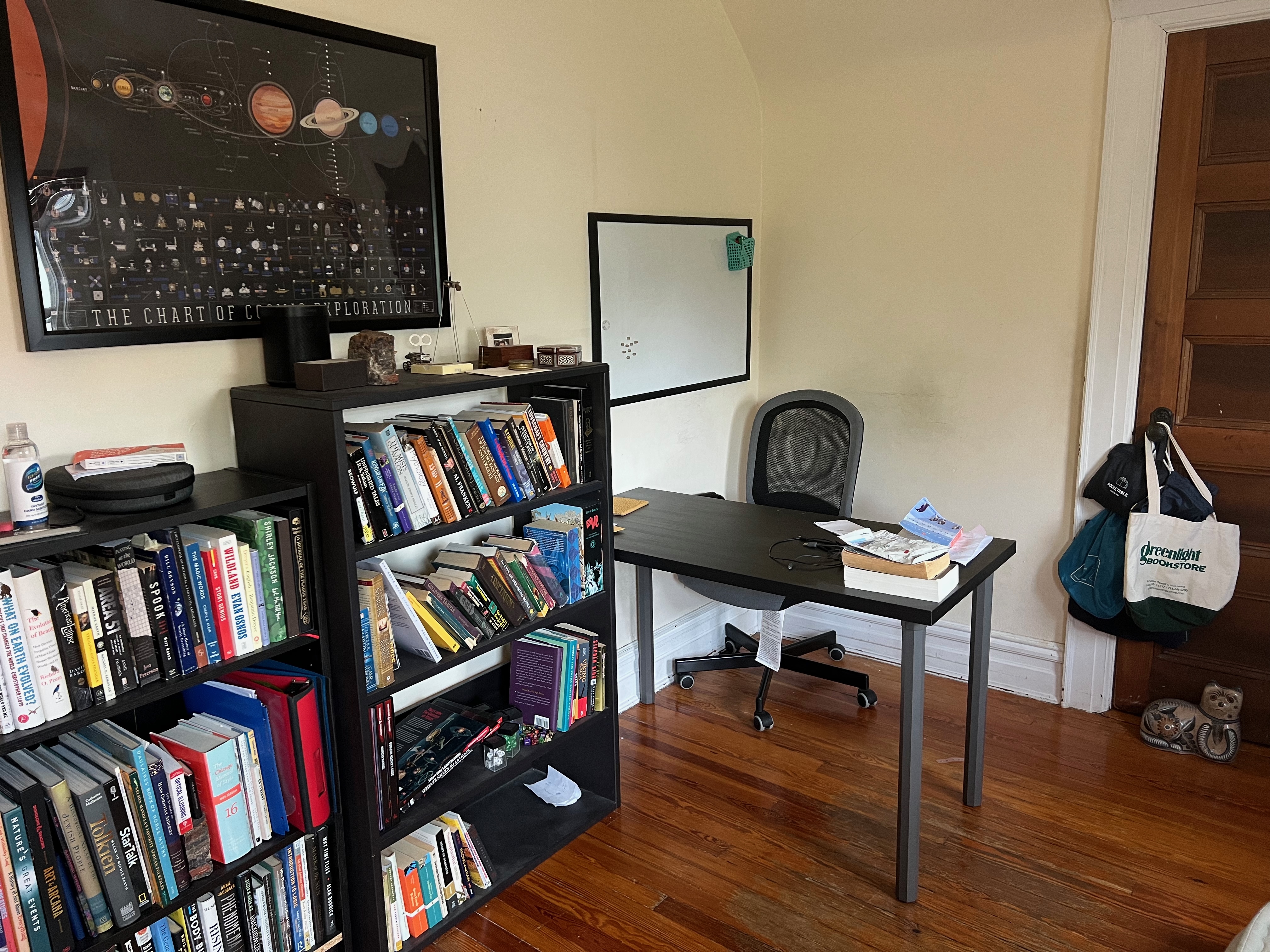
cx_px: 635
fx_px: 954
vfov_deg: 53.1
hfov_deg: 67.3
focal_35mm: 26
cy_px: 476
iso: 200
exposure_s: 1/60
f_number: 1.5
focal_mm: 5.7
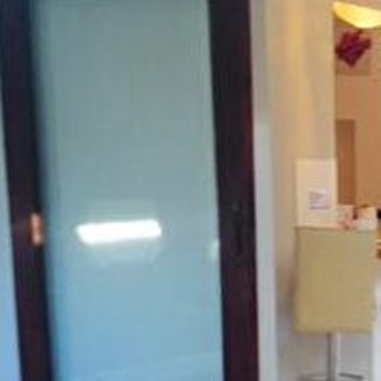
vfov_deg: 18.9
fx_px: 1108
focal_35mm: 89
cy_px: 401
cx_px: 590
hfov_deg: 17.3
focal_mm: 4.15
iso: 32
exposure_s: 1/33
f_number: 2.2
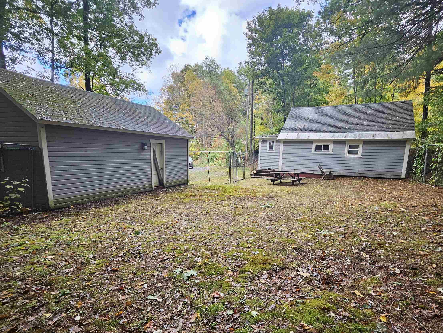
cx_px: 237
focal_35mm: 18
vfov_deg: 71.1
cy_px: 195
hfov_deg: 87.6
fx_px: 230
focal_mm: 1.74
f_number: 2.2
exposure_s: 1/207
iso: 80
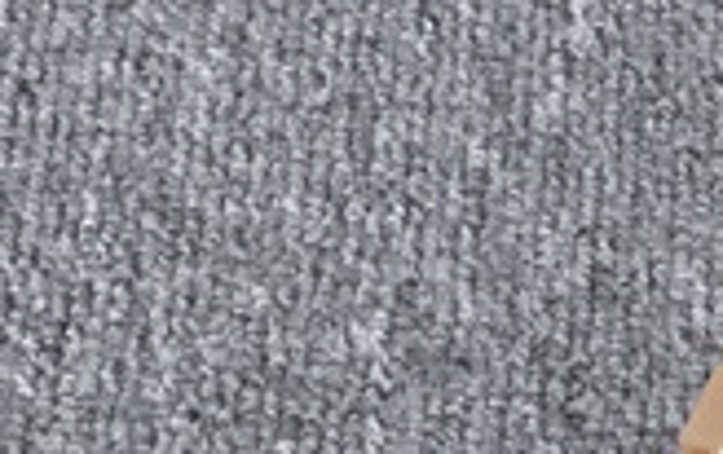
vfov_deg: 7.1
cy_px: 866
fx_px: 3552
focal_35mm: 180
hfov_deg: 10.0
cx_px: 1785
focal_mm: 3.3
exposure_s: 1/100
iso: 32
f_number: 2.4
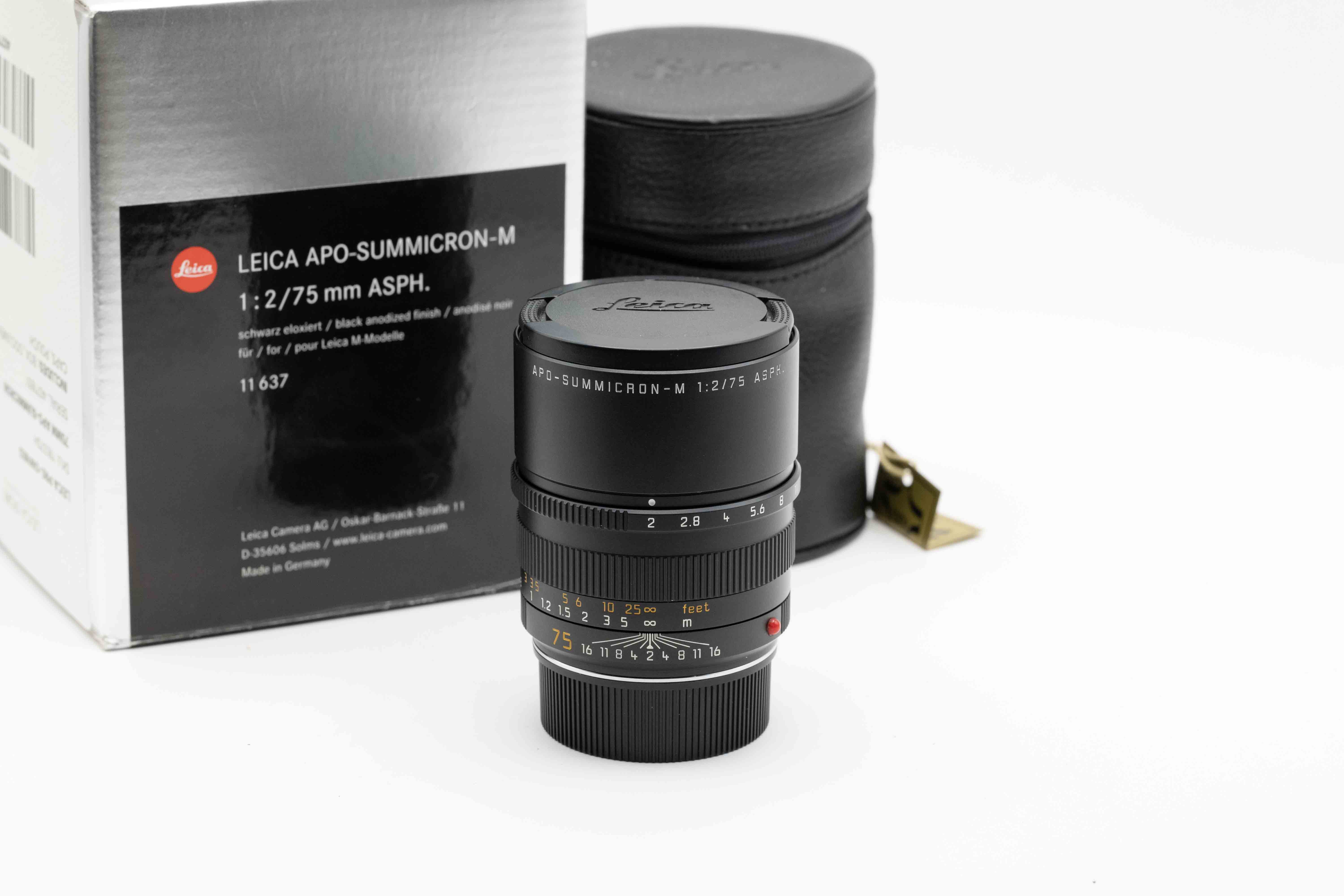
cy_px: 448
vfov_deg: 15.2
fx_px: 3360
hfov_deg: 22.6
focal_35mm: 90
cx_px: 672
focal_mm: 90
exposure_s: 1/200
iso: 3200
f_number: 11
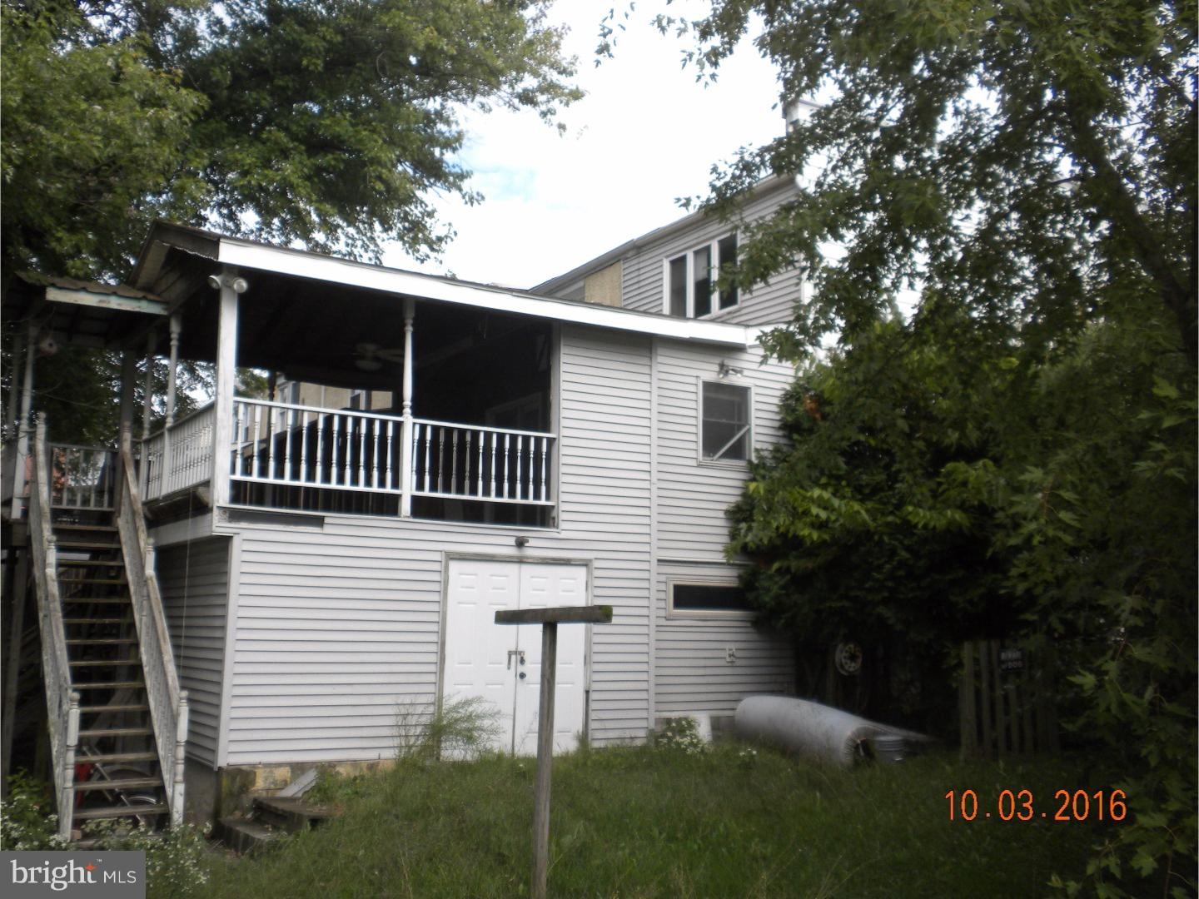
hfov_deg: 50.1
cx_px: 600
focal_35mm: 37
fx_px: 1282
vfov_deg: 38.7
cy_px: 450
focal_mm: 6.6
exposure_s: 1/516
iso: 90
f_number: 3.5
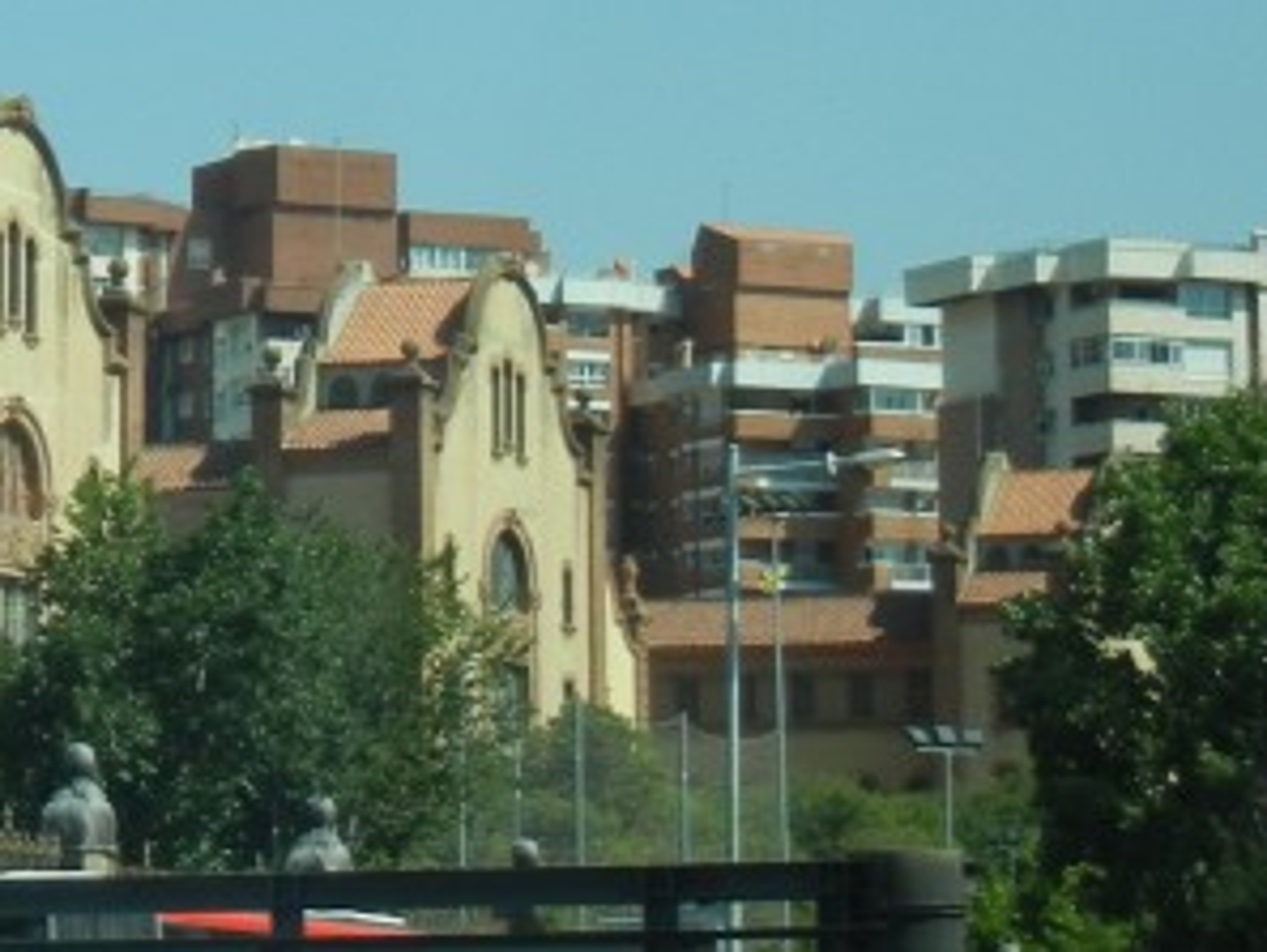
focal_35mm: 179
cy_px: 17
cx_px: -478
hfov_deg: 10.7
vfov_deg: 8.3
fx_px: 6554
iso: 160
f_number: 7.8
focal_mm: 9.3
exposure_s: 1/274
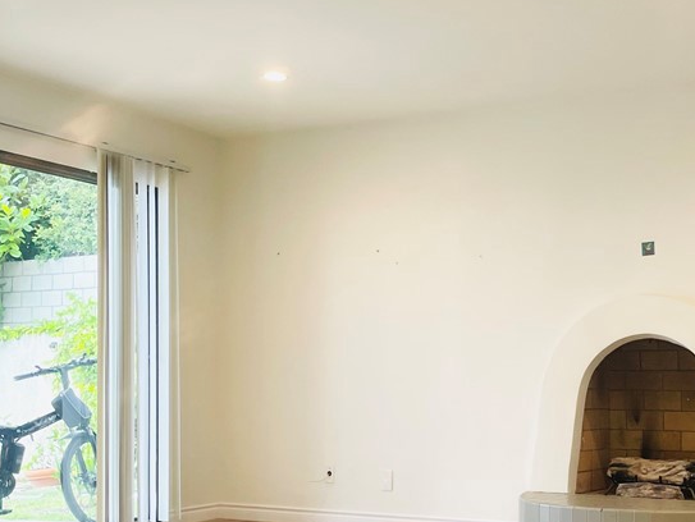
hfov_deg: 37.1
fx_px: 984
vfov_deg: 29.0
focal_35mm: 49
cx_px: 584
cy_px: 418
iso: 100
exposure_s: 1/120
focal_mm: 4.2
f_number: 1.6
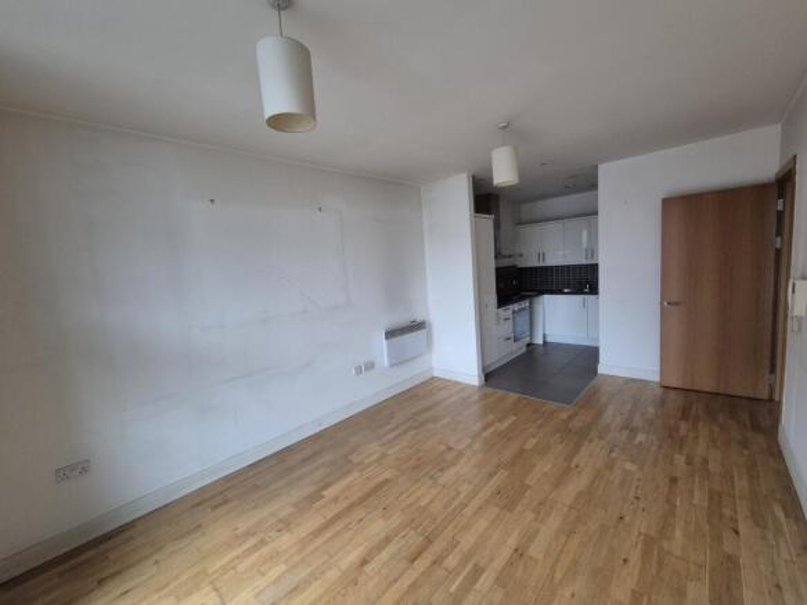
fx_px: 303
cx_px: 404
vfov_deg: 89.9
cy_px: 302
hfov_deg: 106.2
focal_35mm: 13
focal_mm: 2.2
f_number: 2.2
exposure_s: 1/50
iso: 250
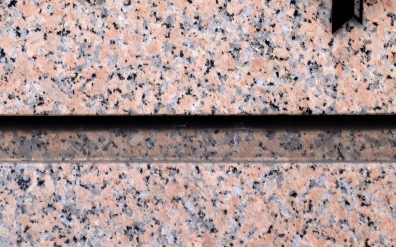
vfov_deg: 5.1
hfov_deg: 8.2
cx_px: 399
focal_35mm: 255
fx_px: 2752
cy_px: -198
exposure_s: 1/4000
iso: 320
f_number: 2.8
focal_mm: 70
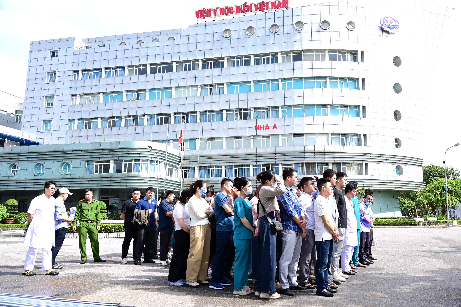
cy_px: 156
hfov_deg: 63.1
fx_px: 371
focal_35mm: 29
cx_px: 274
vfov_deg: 44.9
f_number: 5
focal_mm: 24
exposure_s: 1/100
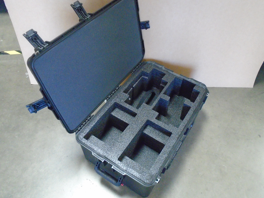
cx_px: 136
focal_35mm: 30
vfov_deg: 46.8
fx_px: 229
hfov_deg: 59.9
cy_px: 93
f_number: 3.2
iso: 800
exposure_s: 1/60
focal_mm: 4.6
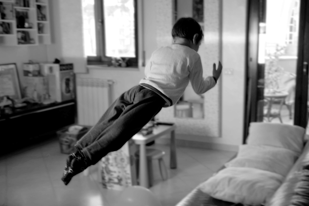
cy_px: 103
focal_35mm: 38
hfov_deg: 51.3
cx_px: 154
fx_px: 322
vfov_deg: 35.5
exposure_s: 1/160
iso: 800
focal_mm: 25
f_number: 4
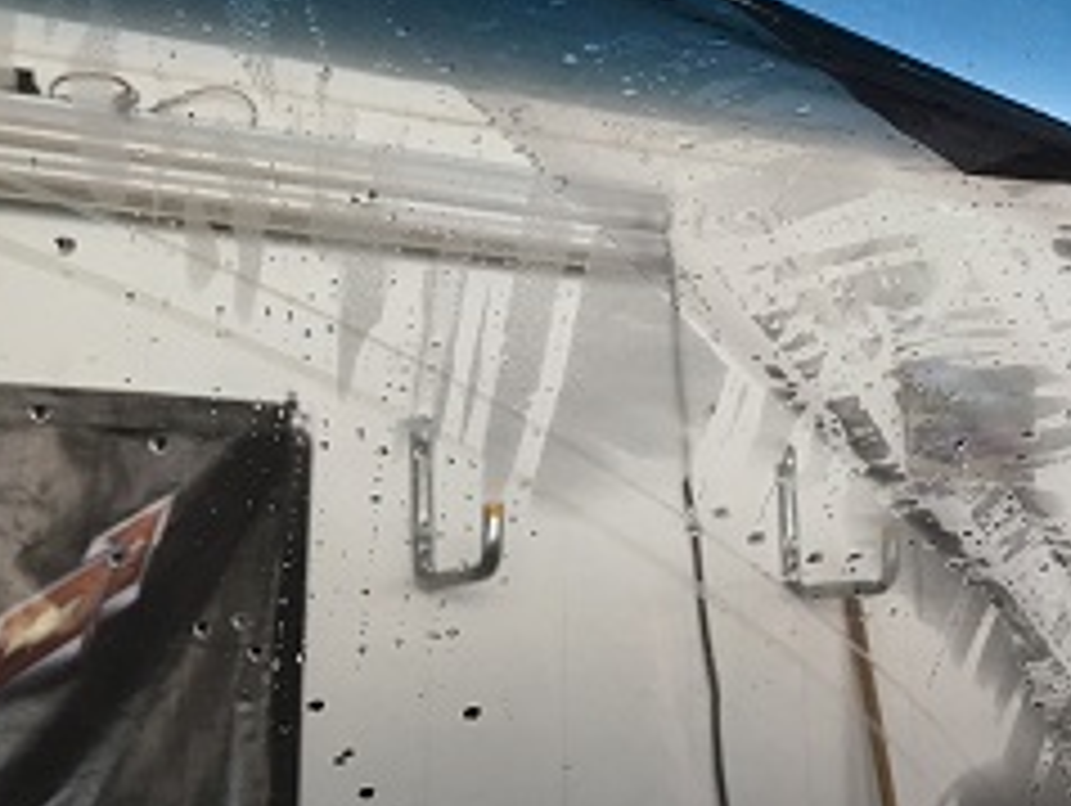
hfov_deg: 33.1
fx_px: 1734
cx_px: 900
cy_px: 308
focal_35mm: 56
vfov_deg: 26.1
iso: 80
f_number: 2.2
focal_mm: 4.15
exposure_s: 1/30
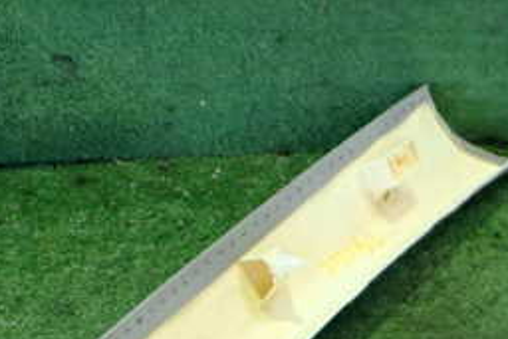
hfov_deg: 27.0
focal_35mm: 73
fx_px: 1031
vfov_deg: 18.1
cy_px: 365
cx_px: 77
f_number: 2.3
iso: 500
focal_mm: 5.4
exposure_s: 1/30
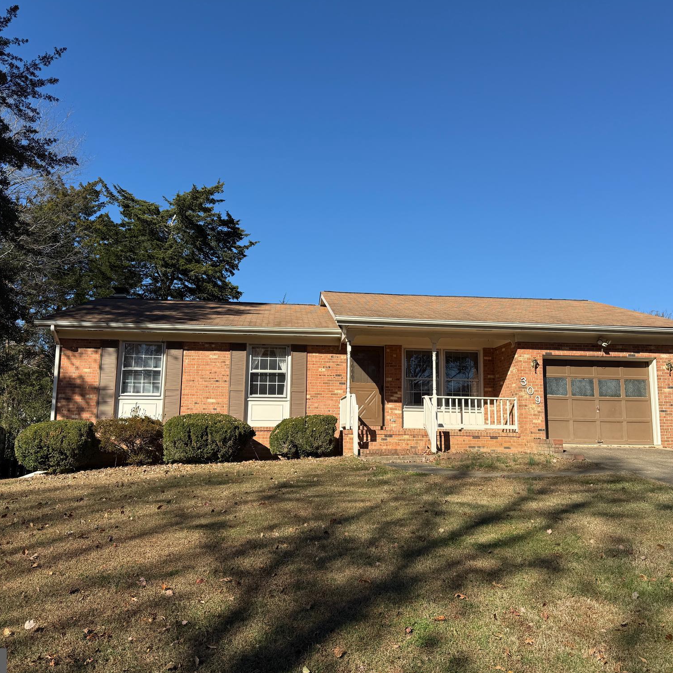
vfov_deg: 55.6
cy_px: 340
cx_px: 354
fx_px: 638
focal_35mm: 29
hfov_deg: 55.6
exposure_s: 1/3953
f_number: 1.78
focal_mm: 6.76
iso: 80
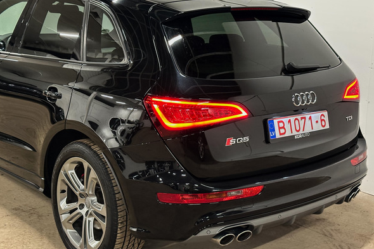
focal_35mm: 55
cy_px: 116
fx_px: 571
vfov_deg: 24.6
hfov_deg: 36.3
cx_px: 193
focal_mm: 6.86
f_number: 1.78
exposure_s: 1/33
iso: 400
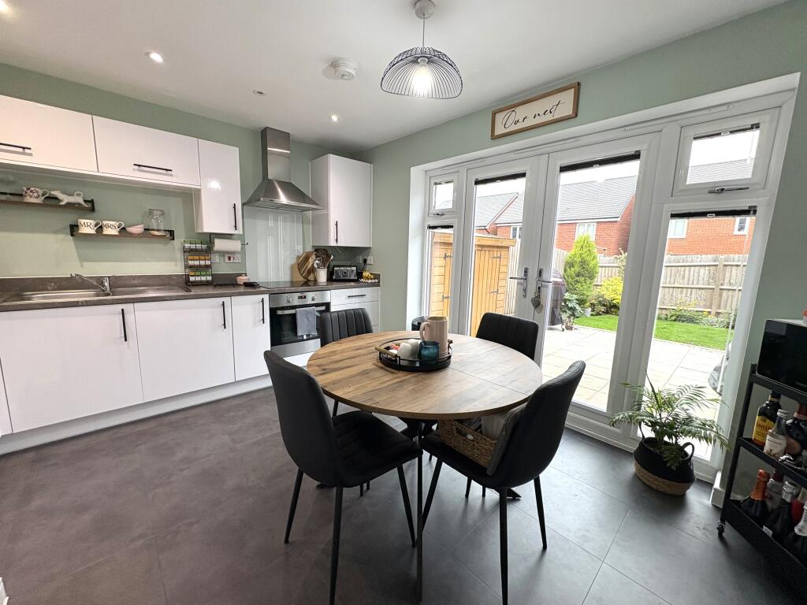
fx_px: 326
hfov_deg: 102.1
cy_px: 302
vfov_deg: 85.7
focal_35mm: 14
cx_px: 404
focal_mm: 2.22
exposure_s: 1/100
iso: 160
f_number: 2.2
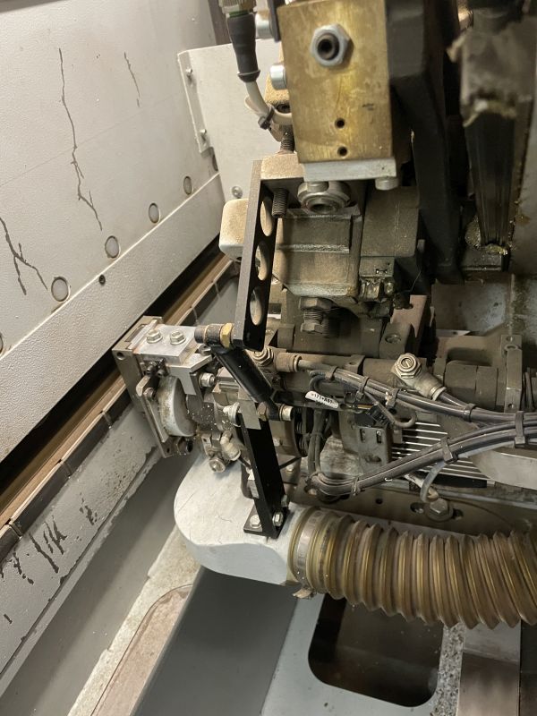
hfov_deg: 53.1
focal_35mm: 26
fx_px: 538
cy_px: 358
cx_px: 268
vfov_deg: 67.3
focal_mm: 4.2
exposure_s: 1/50
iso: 320
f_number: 1.6
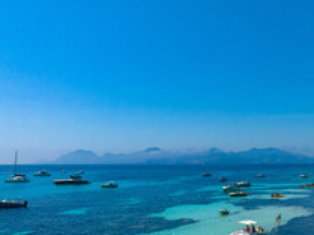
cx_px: 251
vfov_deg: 33.1
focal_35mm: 43
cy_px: 161
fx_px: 389
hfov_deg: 42.0
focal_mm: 12.3
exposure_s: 1/1000
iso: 200
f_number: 9
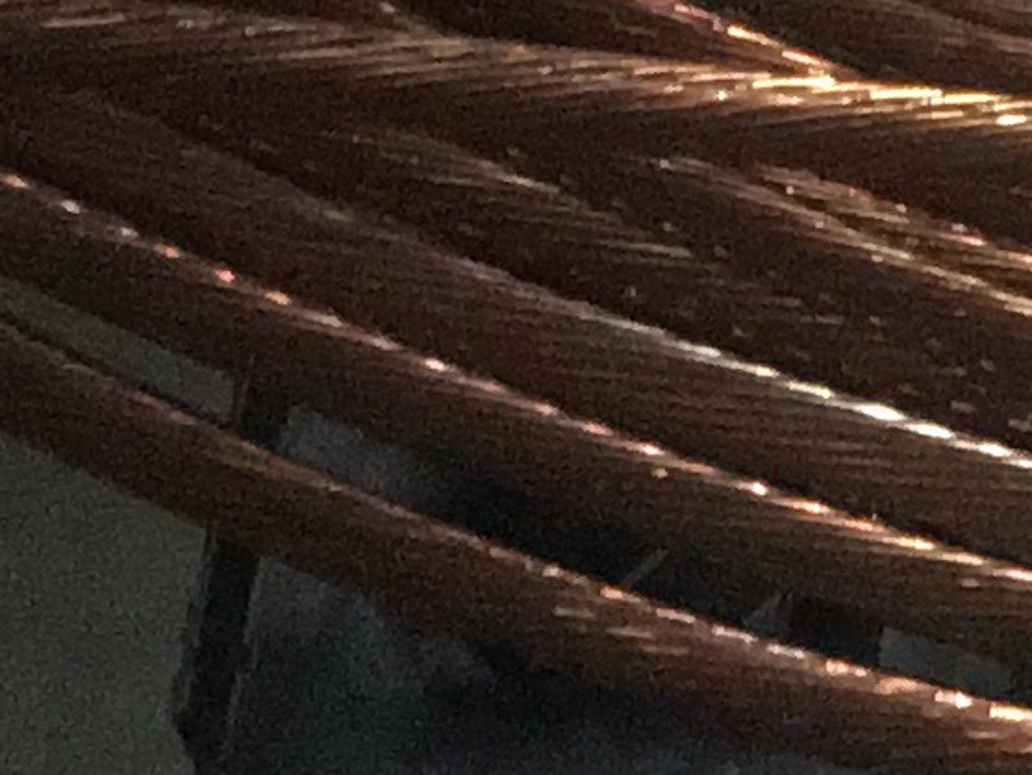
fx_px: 6262
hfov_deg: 8.2
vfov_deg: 6.5
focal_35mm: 210
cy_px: -1563
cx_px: 2888
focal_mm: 4.15
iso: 320
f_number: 2.2
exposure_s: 1/16
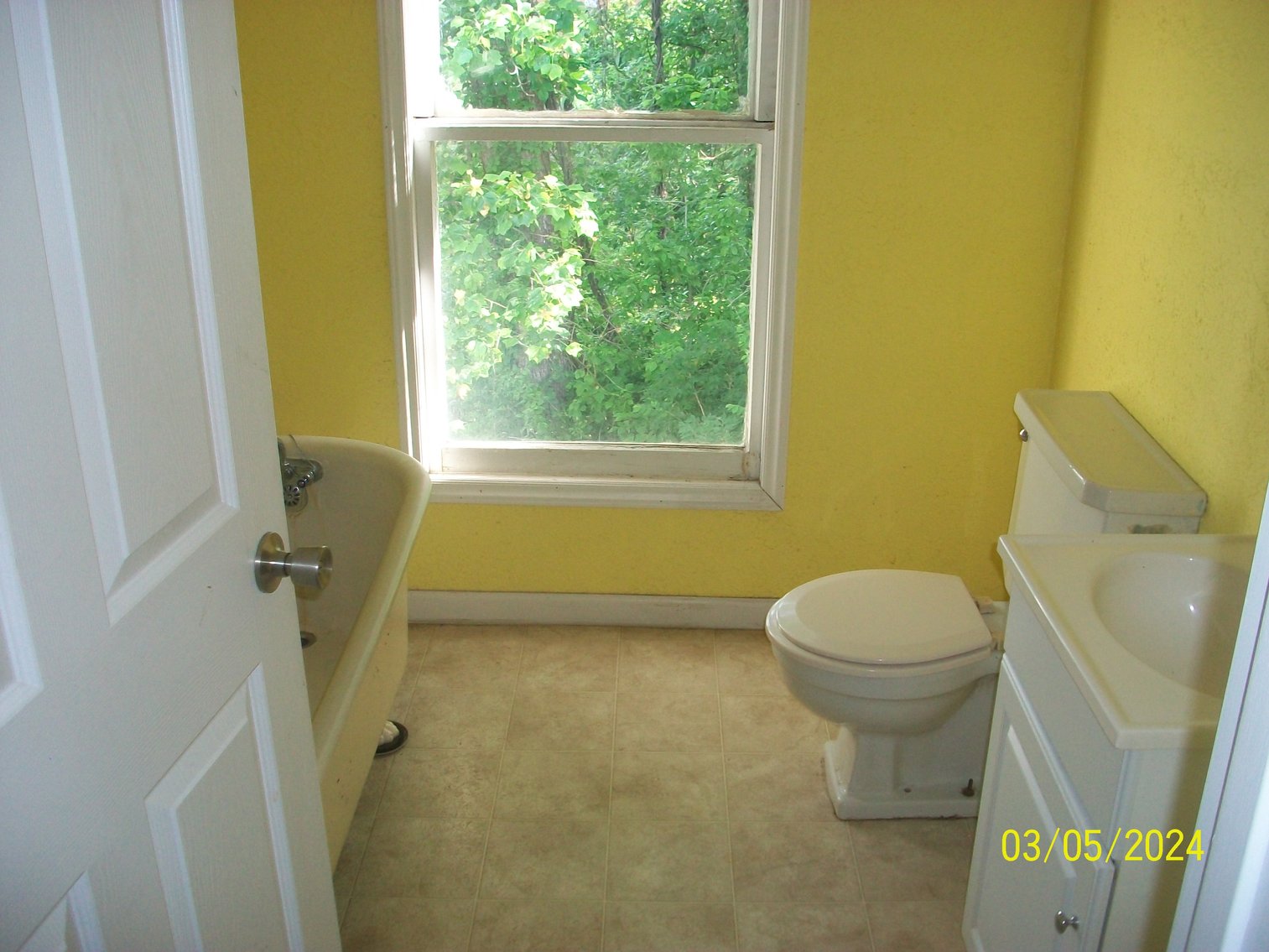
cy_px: 476
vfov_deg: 41.8
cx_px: 634
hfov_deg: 54.0
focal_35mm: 34
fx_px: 1247
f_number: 2.8
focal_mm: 5.7
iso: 120
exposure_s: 1/60
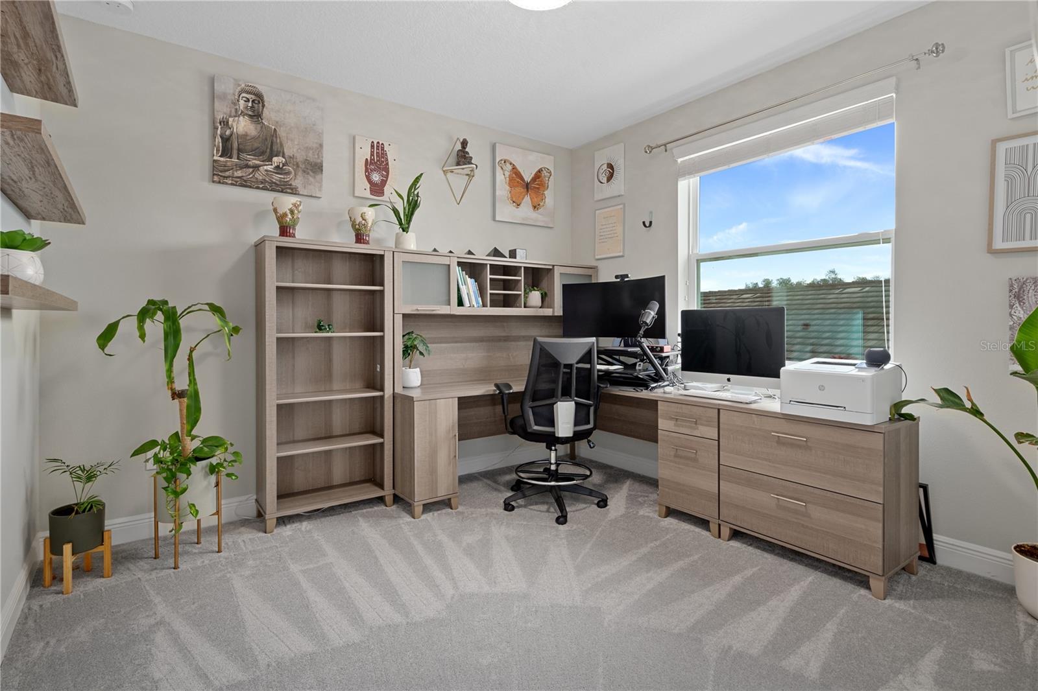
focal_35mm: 17
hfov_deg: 93.3
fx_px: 490
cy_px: 346
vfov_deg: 70.4
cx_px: 519
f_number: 9
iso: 320
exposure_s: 1/5
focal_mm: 17
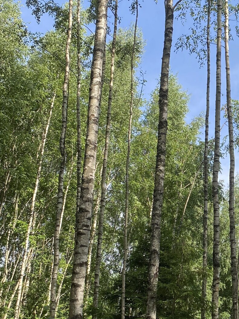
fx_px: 543
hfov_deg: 23.2
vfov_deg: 32.6
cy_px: 198
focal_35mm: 59
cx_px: 267
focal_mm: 4.25
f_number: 1.8
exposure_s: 1/942
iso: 32
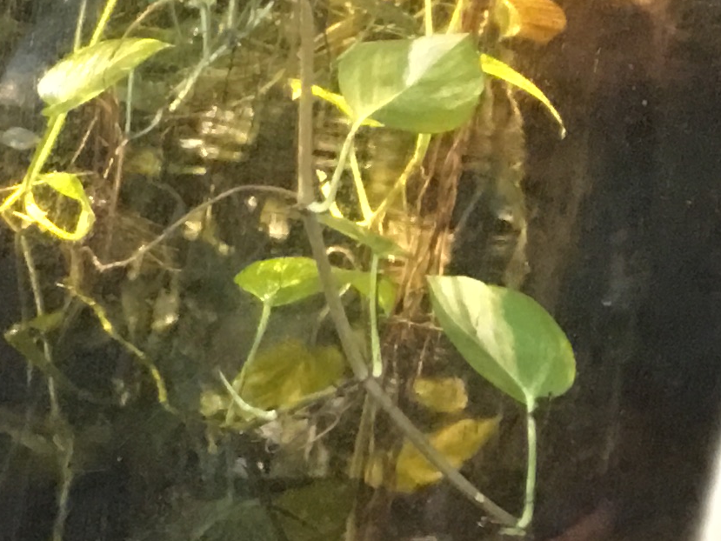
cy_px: 920
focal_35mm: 141
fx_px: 2937
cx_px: -858
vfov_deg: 10.0
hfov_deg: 12.0
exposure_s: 1/8
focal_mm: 4.15
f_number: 2.2
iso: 125
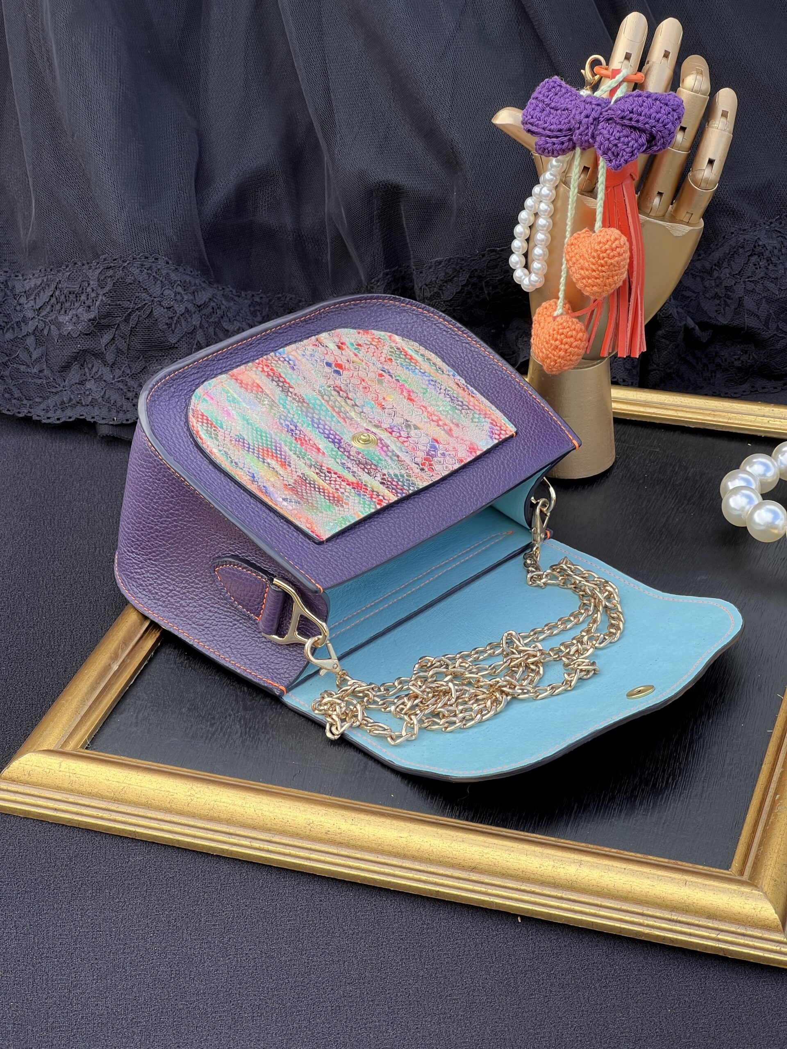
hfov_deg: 19.1
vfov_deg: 25.3
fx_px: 2334
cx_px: 394
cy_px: 524
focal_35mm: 77
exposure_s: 1/114
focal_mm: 9
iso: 32
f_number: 2.8
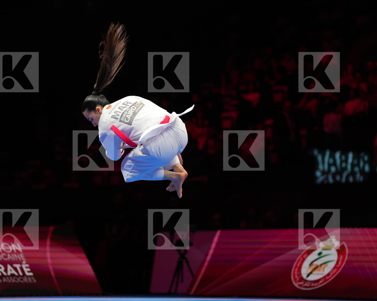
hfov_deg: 11.3
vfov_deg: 9.0
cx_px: 169
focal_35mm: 171
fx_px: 1908
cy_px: 151
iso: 320
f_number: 2.8
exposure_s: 1/500
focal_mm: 151
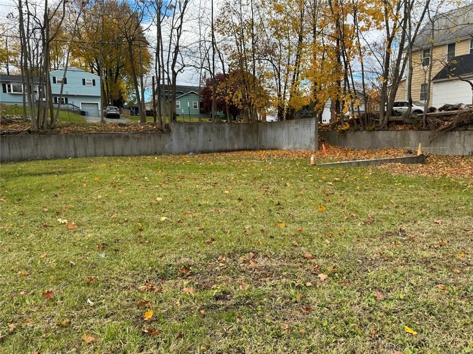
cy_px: 177
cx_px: 236
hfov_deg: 71.6
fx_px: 328
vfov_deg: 56.8
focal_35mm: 24
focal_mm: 6.86
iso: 80
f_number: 1.78
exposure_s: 1/1042
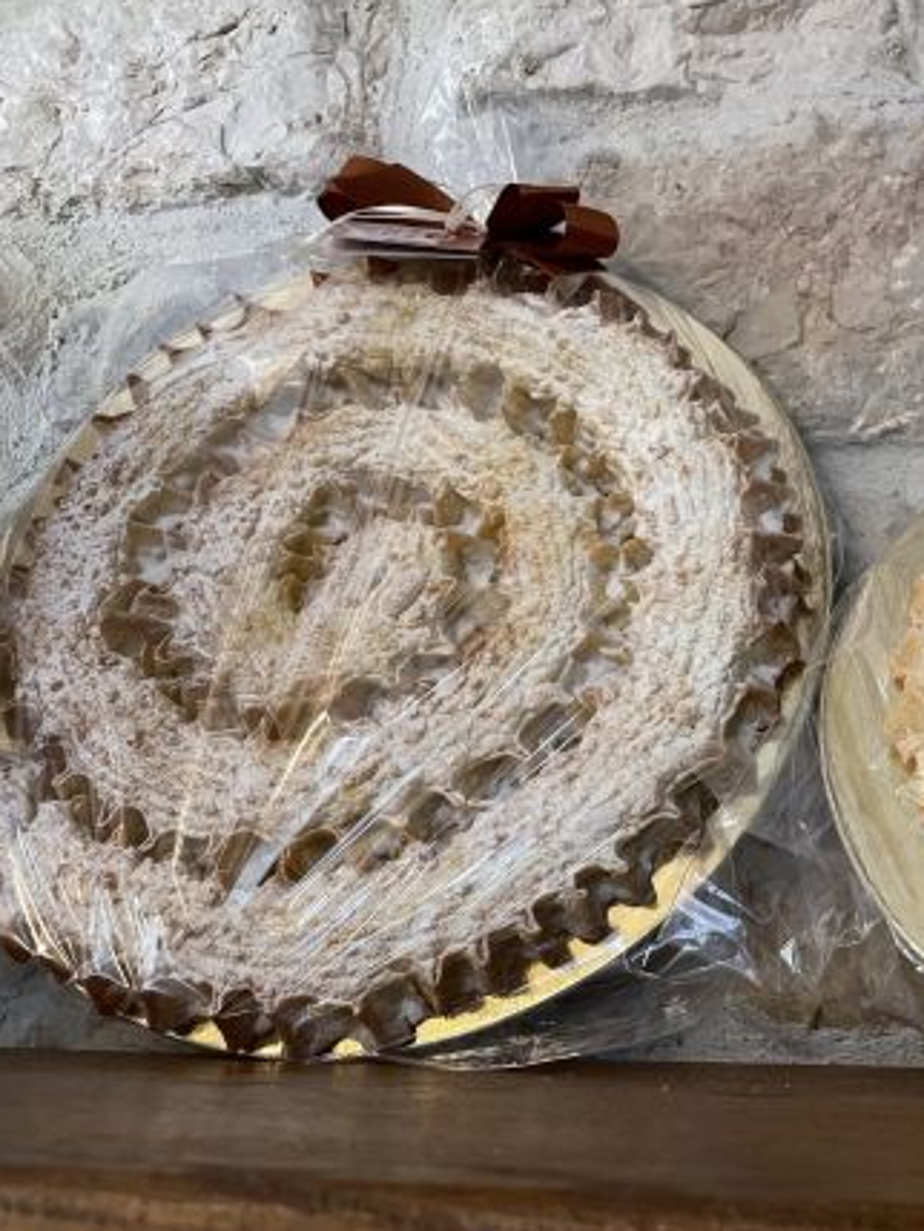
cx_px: 818
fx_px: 1316
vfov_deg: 50.1
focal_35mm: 37
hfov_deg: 36.5
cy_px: 597
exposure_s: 1/50
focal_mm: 4.2
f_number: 1.6
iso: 400
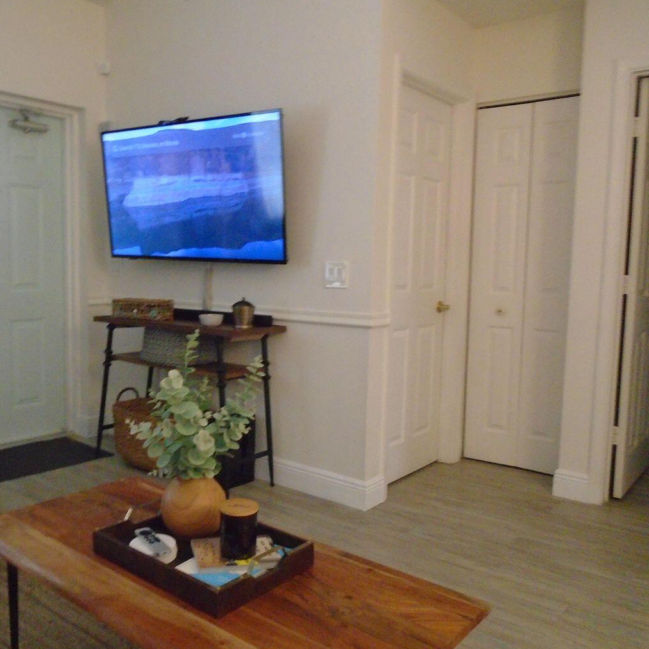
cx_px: 241
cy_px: 326
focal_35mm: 31
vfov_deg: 52.5
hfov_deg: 52.0
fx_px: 658
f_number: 3.2
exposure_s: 1/15
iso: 800
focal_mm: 4.6
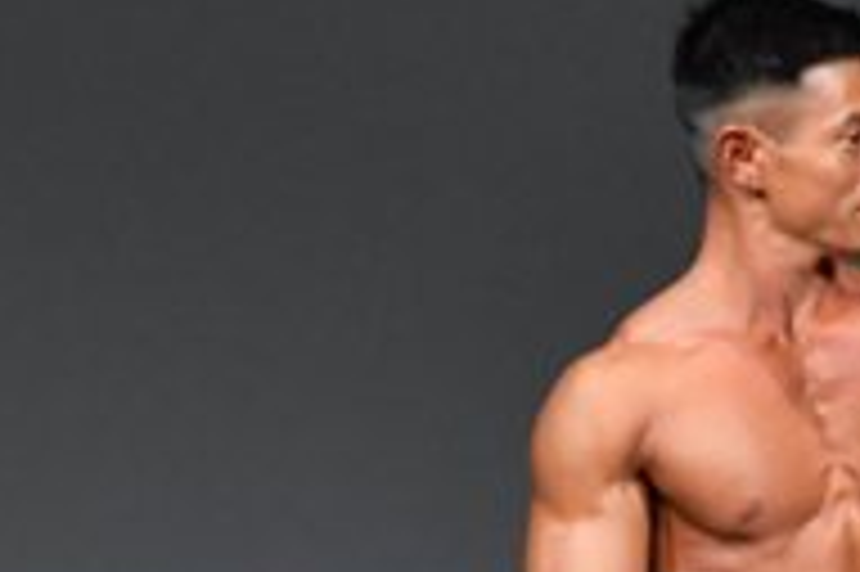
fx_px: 33463
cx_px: 835
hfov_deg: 1.5
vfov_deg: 1.0
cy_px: 856
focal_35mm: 1402
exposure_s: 1/400
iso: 4000
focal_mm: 230
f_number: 5.6
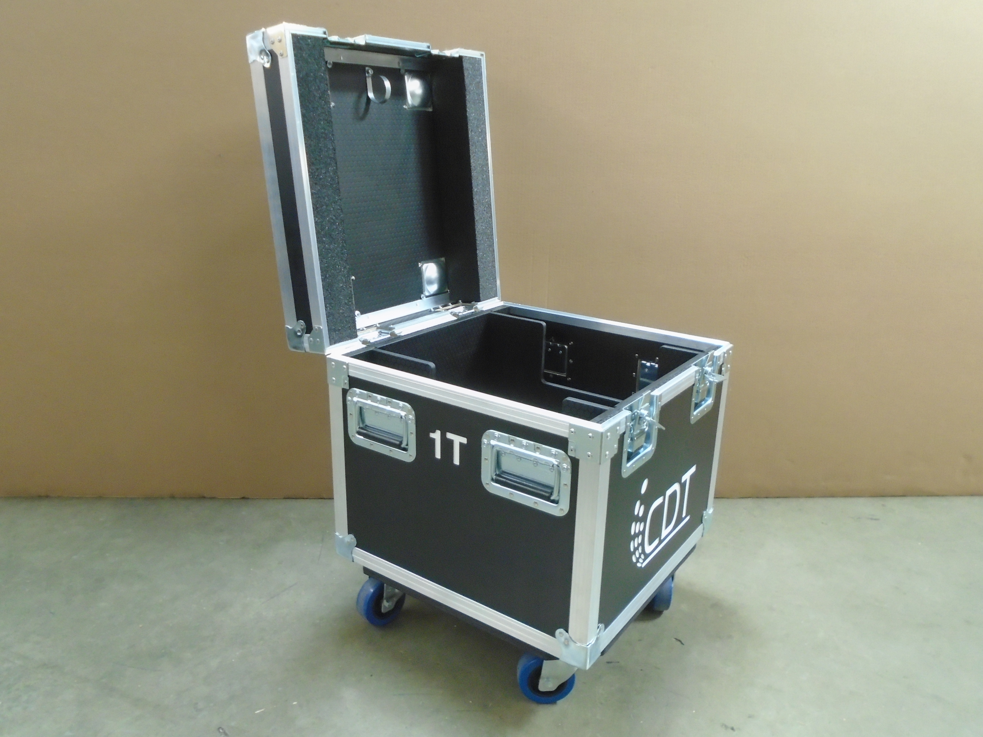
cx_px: 492
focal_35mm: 26
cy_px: 368
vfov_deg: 53.1
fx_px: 738
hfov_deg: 67.3
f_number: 3.2
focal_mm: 4.6
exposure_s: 1/13
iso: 400
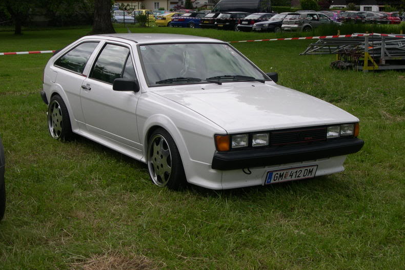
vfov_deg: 22.6
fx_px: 675
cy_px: 124
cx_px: 201
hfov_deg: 33.4
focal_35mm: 60
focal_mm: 12.2
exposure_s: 1/164
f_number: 9.2
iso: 100
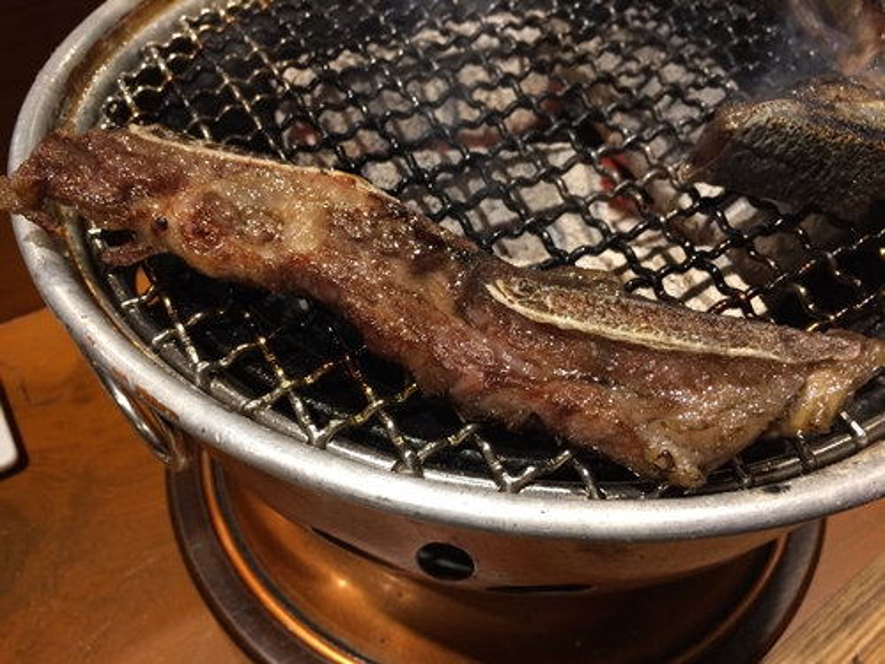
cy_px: 332
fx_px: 741
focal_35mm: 29
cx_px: 442
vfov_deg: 48.2
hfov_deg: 61.7
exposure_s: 1/30
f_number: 2.2
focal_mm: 4.15
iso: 125
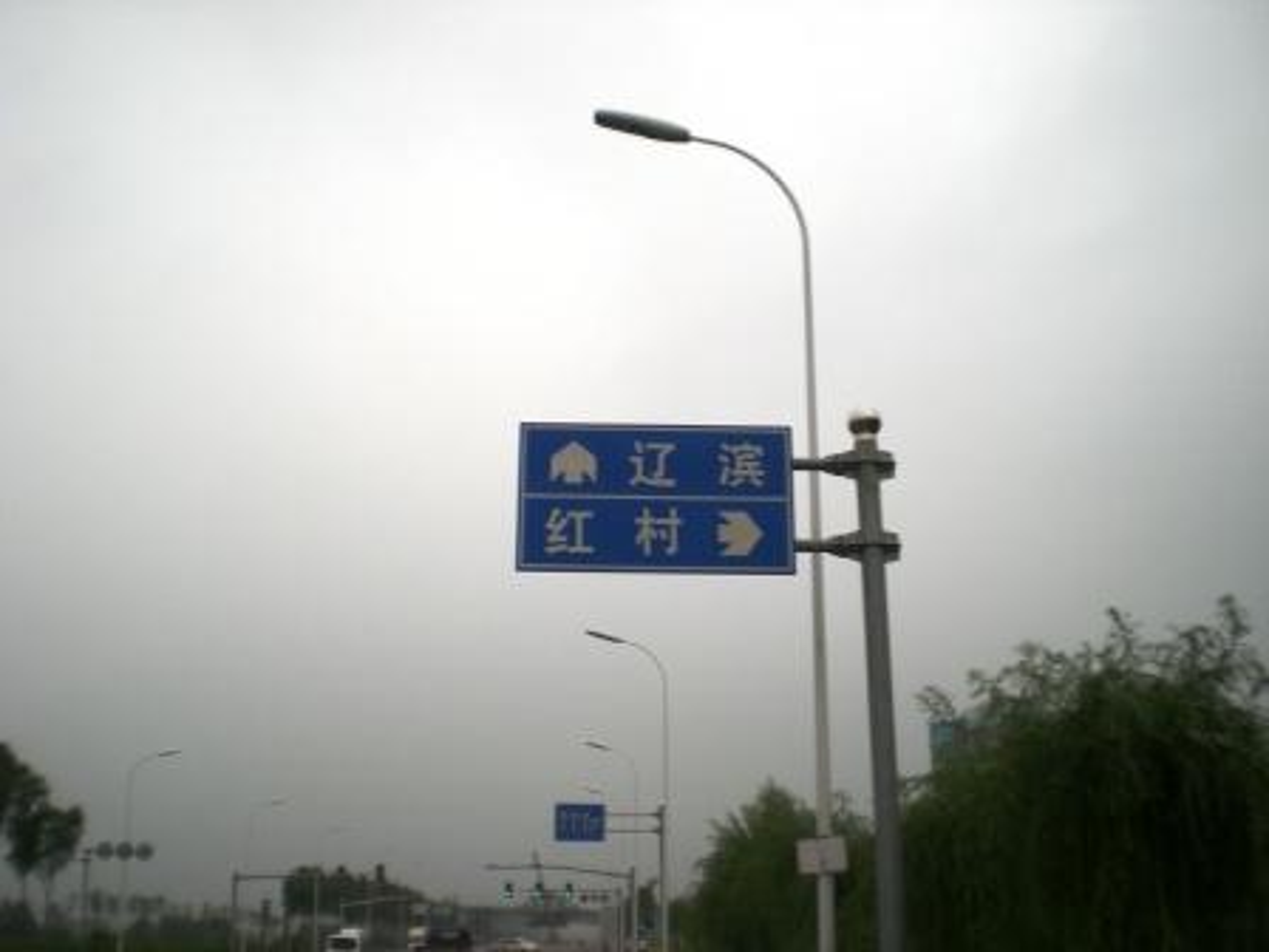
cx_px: 634
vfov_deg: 37.7
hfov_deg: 49.0
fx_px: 1393
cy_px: 476
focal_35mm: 38
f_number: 3.1
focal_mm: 6.3
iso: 50
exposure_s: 1/246
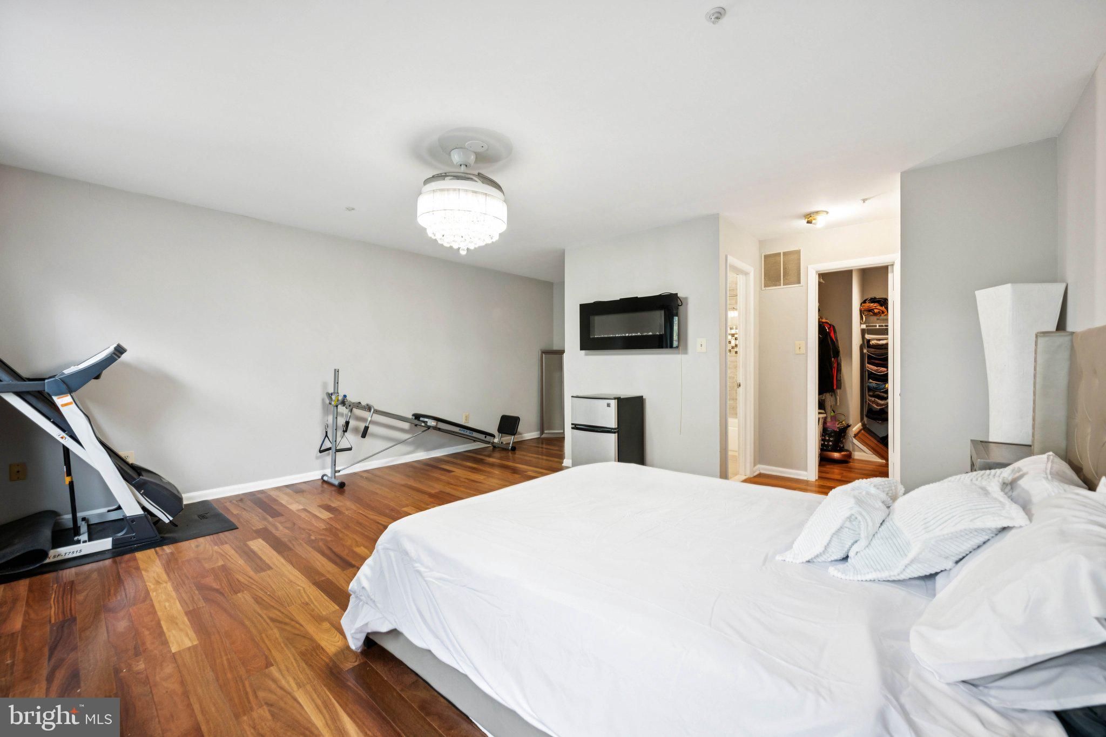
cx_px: 553
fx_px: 430
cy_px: 368
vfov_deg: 81.2
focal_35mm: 14
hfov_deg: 104.3
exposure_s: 1/13
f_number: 7.1
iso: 400
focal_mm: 14
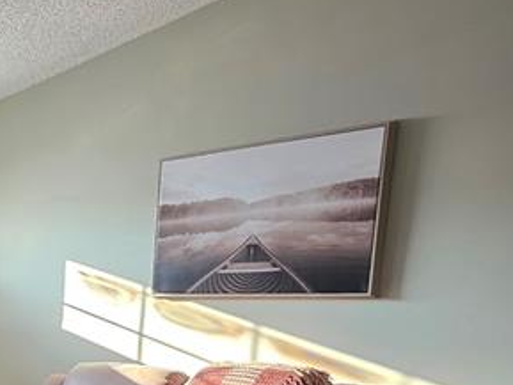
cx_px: -119
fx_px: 682
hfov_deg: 32.9
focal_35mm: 46
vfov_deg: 29.1
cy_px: 403
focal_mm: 2.2
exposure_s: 1/120
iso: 100
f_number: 1.9
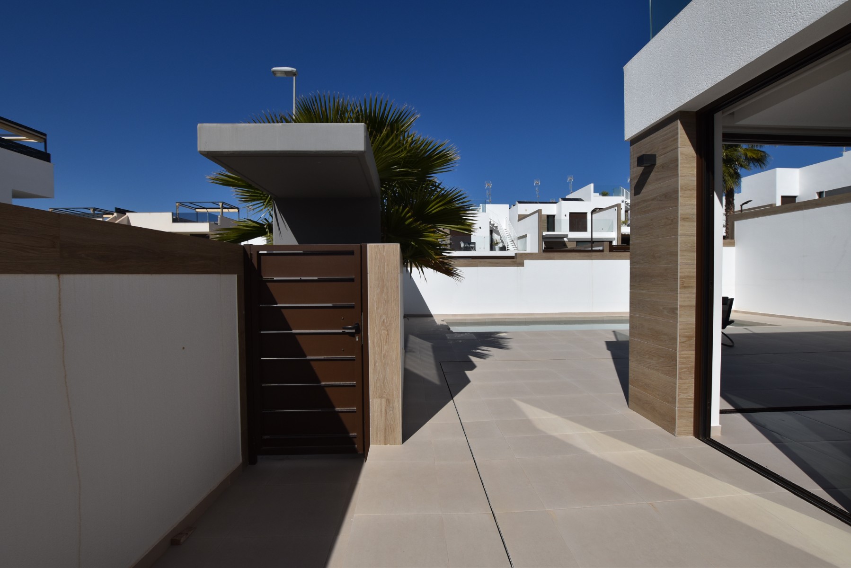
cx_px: 426
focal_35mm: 15
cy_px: 284
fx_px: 355
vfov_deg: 77.4
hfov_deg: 100.4
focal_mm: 10
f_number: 10
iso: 200
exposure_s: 1/1000
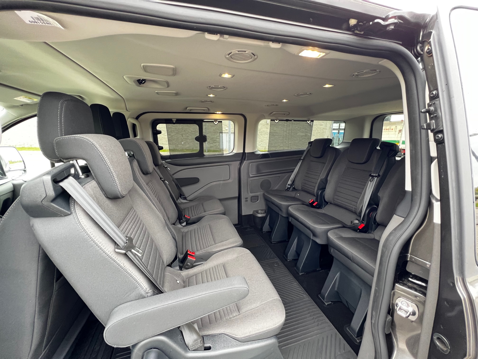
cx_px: 239
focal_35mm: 13
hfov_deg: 106.2
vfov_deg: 89.9
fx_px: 180
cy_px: 180
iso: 250
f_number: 1.8
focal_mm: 1.57
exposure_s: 1/60
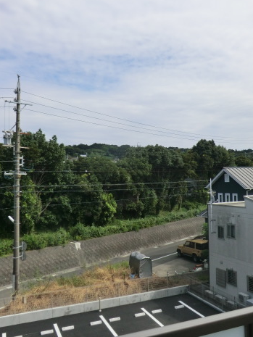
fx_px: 321
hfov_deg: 42.9
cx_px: 144
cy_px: 169
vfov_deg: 55.3
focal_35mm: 33
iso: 80
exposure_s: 1/320
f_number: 7.5
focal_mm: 4.3
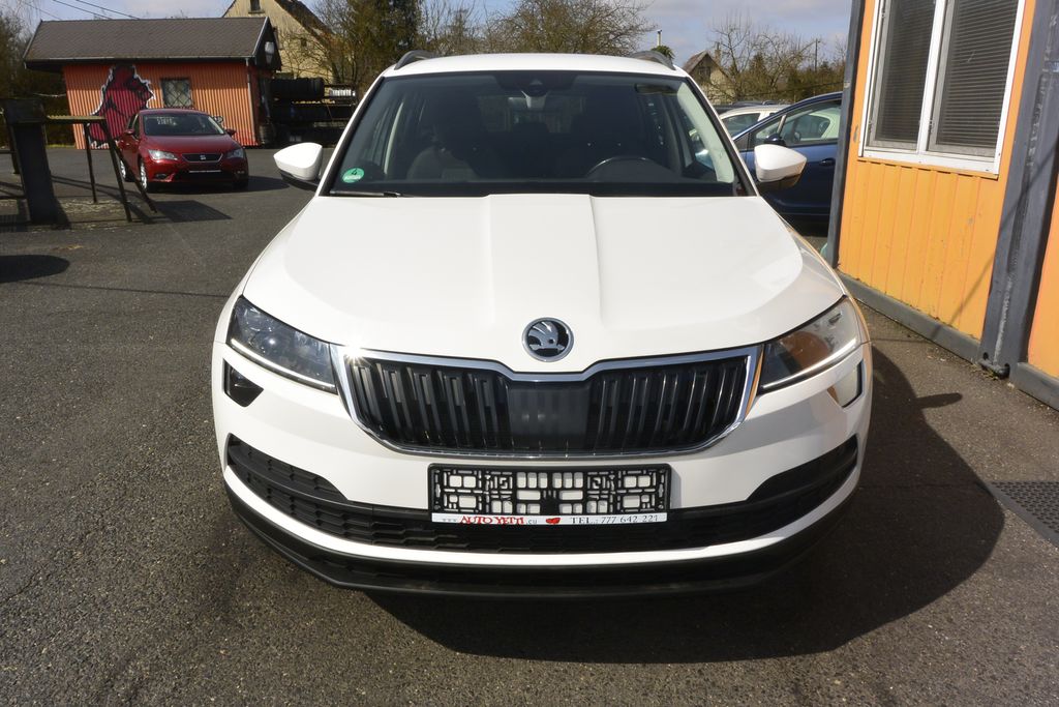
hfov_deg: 67.4
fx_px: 794
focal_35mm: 27
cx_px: 530
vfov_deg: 47.9
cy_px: 354
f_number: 13
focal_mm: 10
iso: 160
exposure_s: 1/250
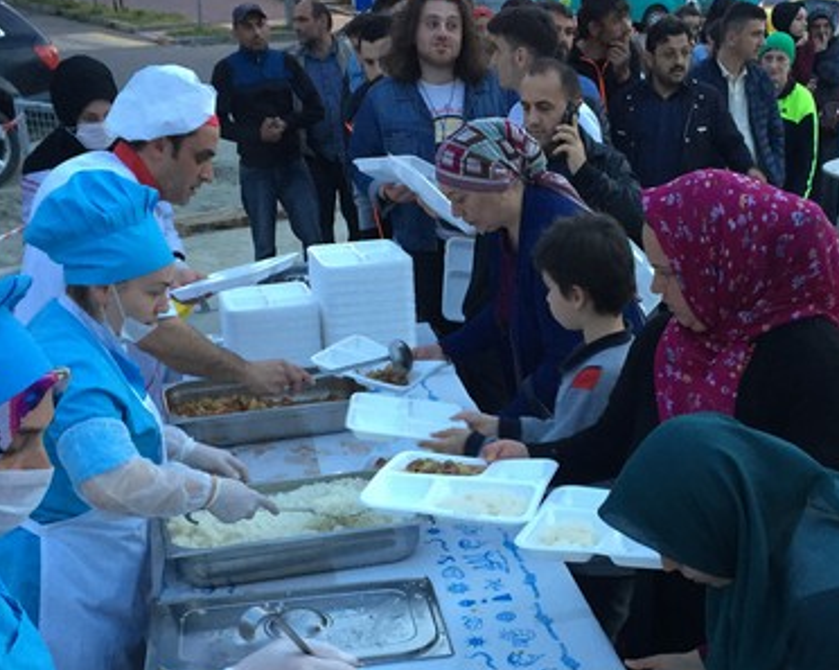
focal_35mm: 51
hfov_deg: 36.4
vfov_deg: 29.4
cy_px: 462
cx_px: 535
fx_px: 1265
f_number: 2.2
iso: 125
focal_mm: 4.15
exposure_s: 1/33
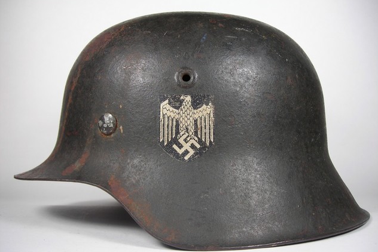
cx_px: 191
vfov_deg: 33.4
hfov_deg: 48.4
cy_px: 137
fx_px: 420
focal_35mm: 40
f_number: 3.2
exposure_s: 1/35.6
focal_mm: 6.3
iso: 50
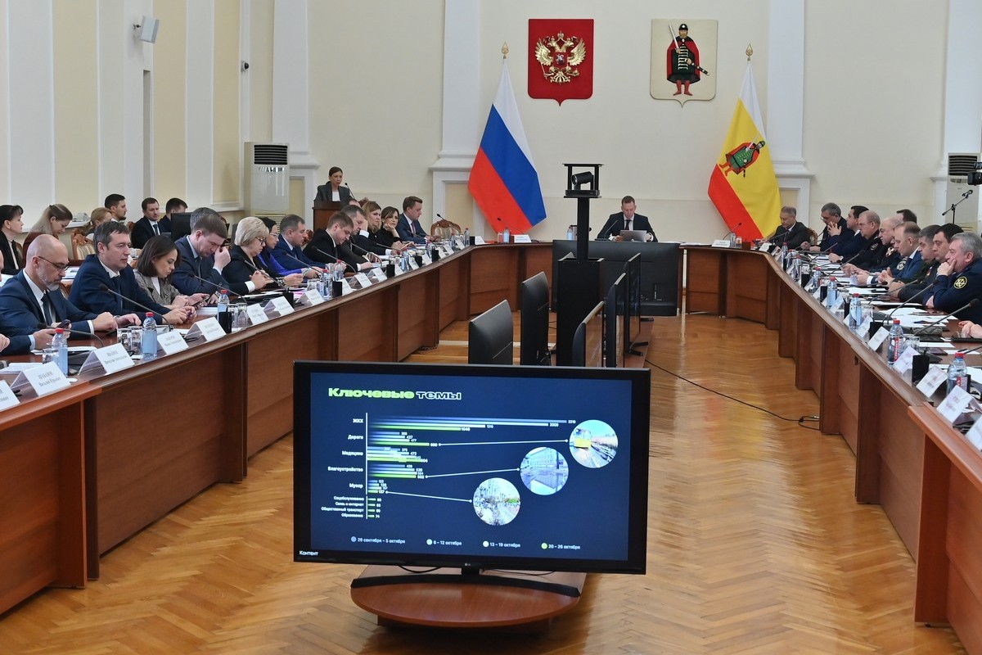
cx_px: 491
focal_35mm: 52
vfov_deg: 26.0
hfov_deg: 38.2
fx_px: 1418
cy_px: 328
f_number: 5
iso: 1600
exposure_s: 1/100
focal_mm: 35
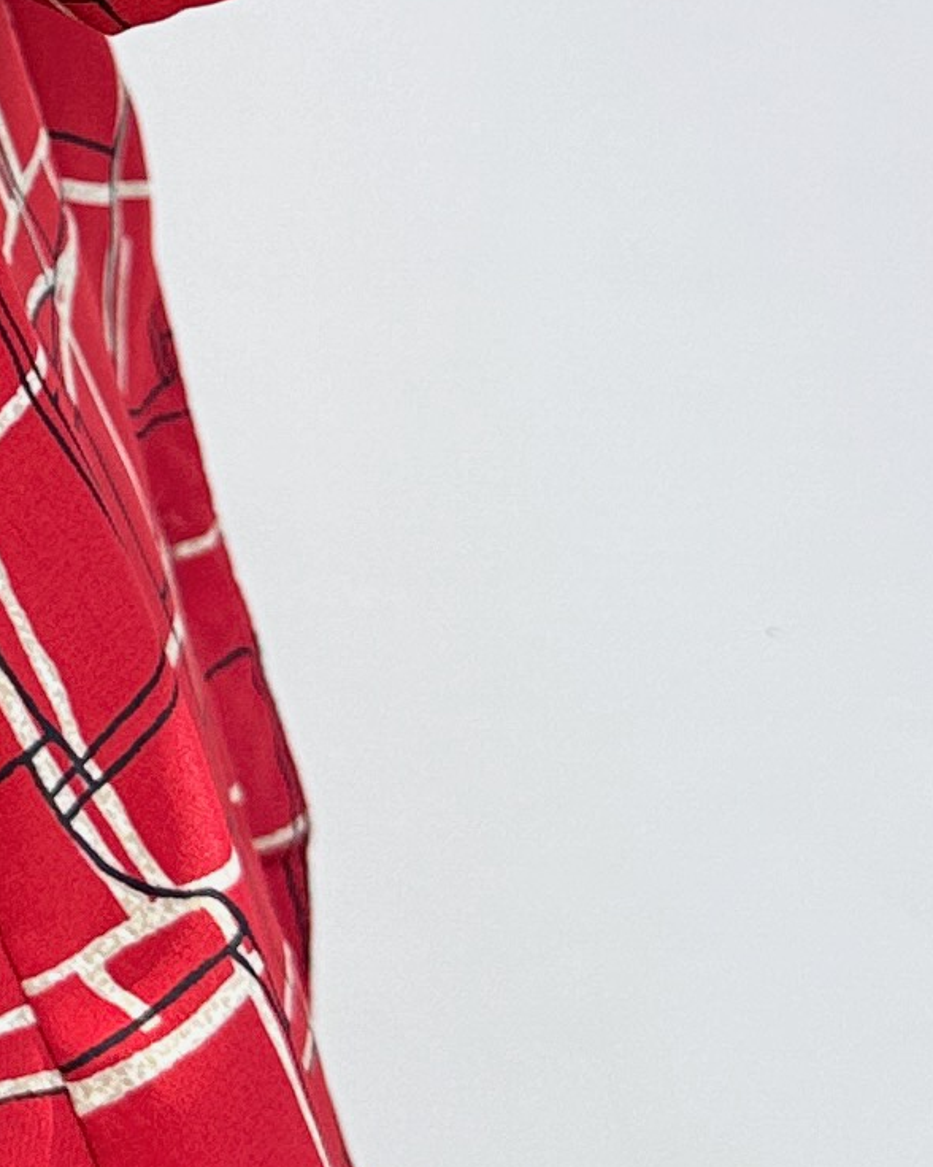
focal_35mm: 112
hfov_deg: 12.5
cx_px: -780
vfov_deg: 16.8
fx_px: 3866
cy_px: -10
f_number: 1.78
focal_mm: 6.86
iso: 80
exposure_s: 1/331
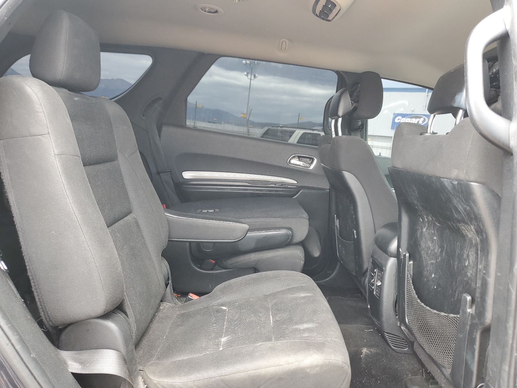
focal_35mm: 26
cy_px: 194
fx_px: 388
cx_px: 258
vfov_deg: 53.1
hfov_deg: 67.3
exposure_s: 1/60.2
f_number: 1.5
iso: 52
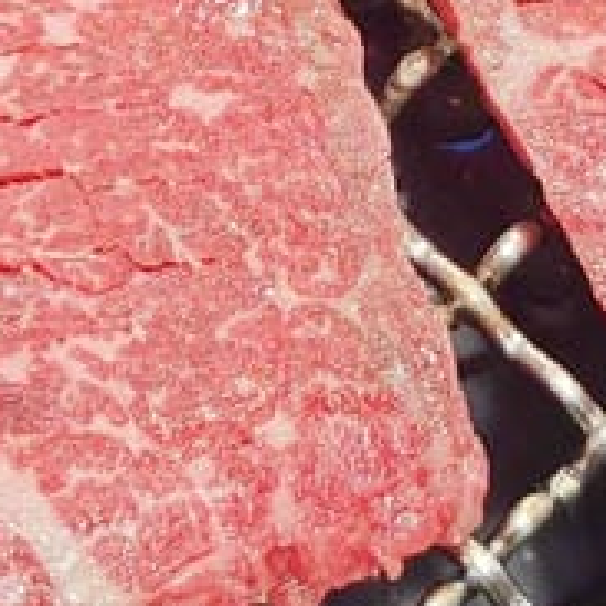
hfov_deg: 5.9
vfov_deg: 5.8
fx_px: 5863
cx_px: 76
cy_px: -583
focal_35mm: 296
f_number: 1.63
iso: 261
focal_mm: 8.72
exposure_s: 1/60
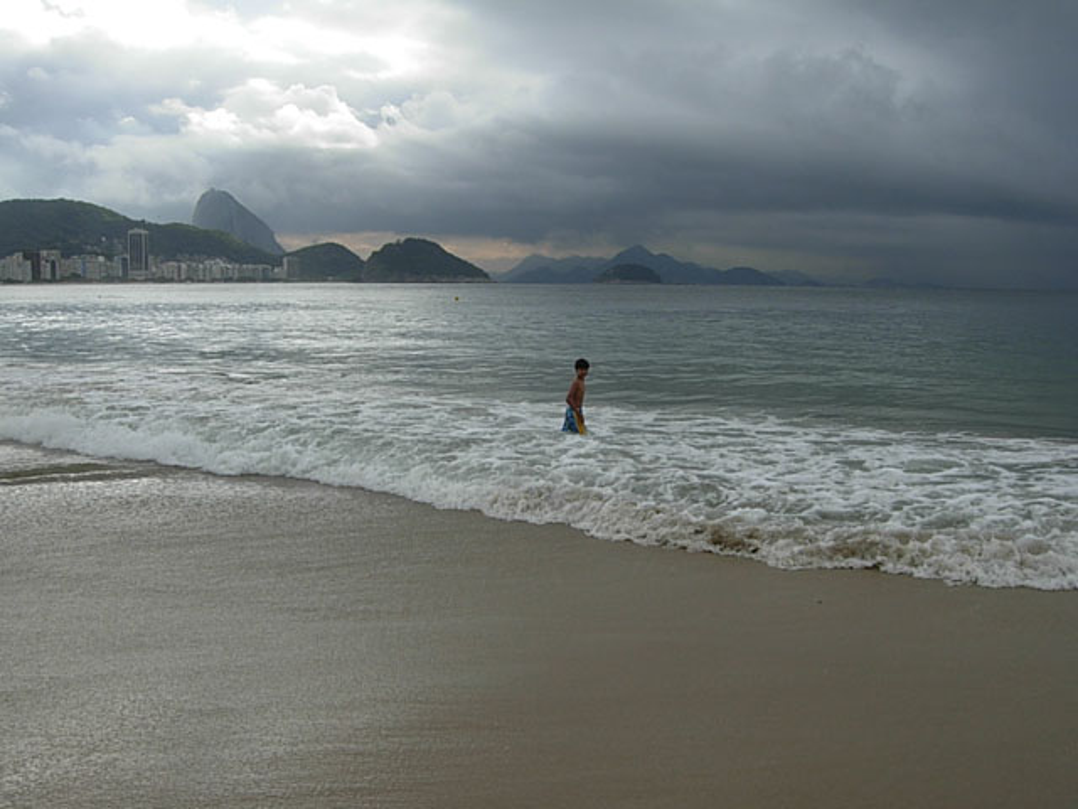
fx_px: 1121
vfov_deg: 39.7
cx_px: 539
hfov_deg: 51.4
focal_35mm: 36
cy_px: 404
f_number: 5.4
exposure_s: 1/264
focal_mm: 7.5
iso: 50
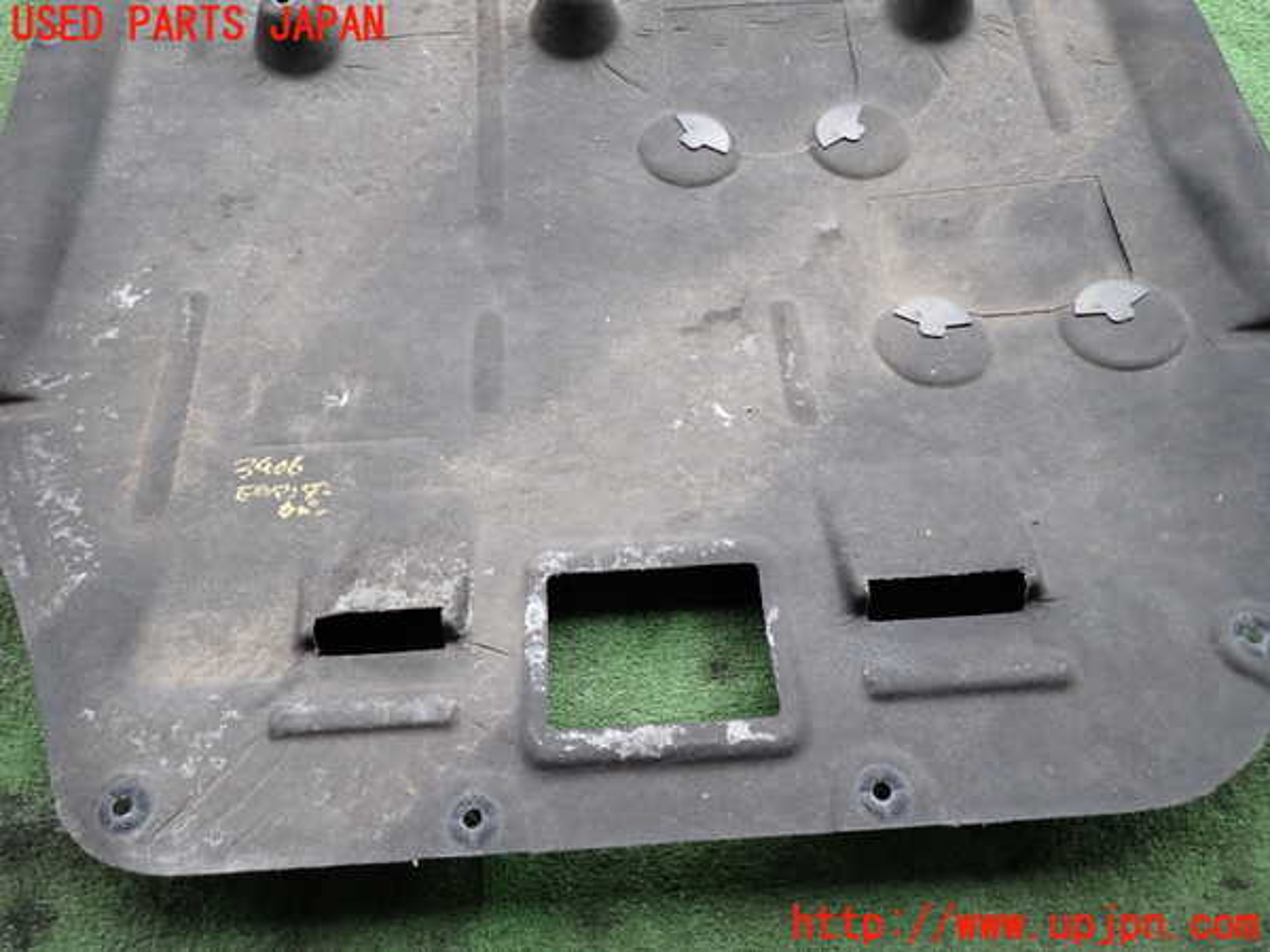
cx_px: 635
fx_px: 917
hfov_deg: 69.4
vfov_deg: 54.9
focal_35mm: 25
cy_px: 476
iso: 125
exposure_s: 1/125
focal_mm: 4.5
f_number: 2
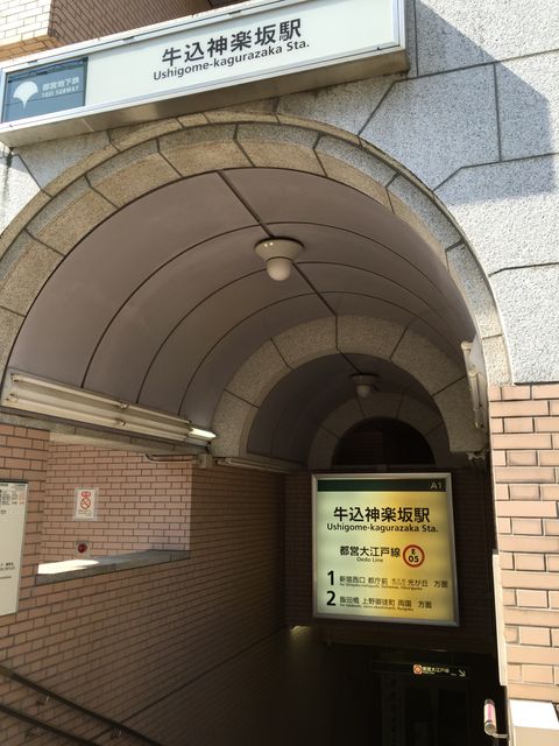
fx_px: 624
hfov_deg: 48.2
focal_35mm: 29
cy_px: 373
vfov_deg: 61.7
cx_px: 280
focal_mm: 4.15
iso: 32
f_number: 2.2
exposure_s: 1/488
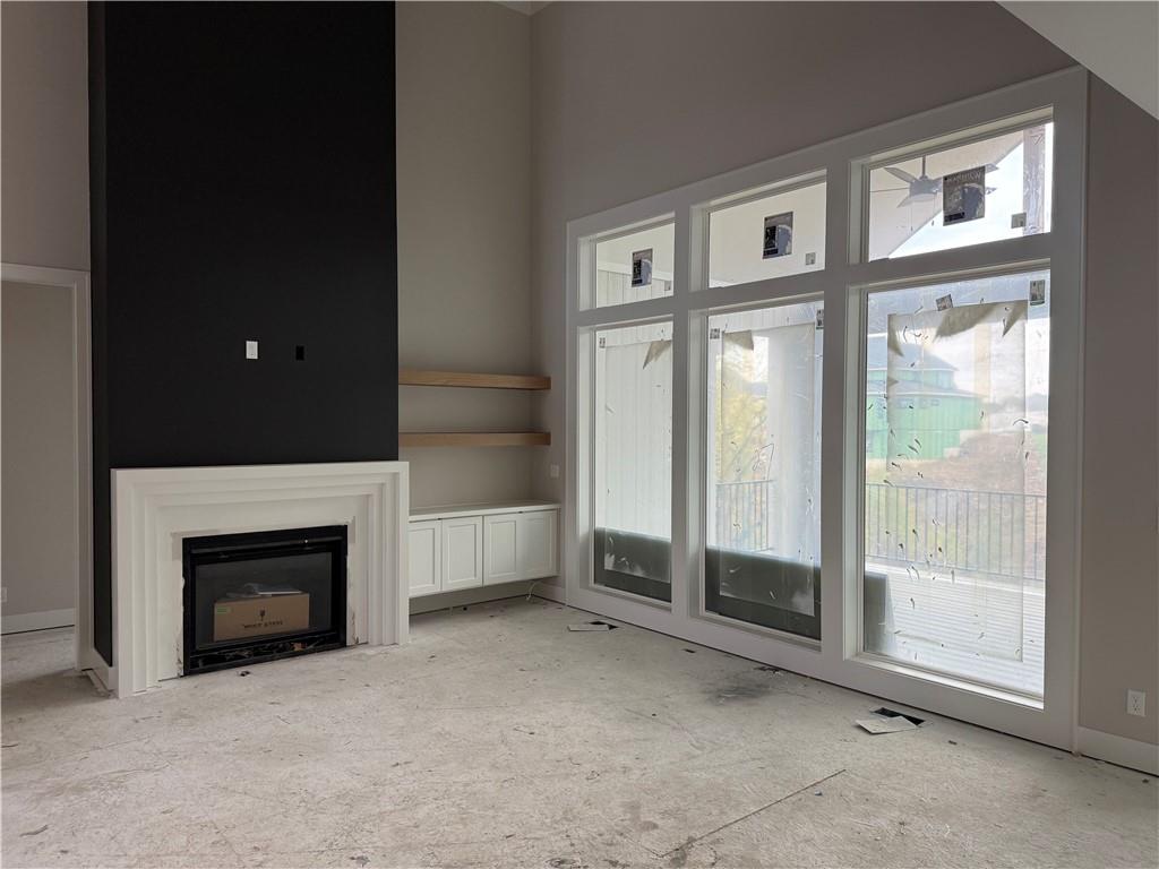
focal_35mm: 24
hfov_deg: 71.6
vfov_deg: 56.8
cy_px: 434
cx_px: 580
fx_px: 804
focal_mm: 6.76
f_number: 1.78
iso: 160
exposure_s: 1/120
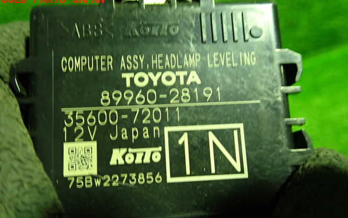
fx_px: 304
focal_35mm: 32
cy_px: 123
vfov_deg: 39.4
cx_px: 173
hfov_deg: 59.6
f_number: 2.3
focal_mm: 5.4
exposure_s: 1/30
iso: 500
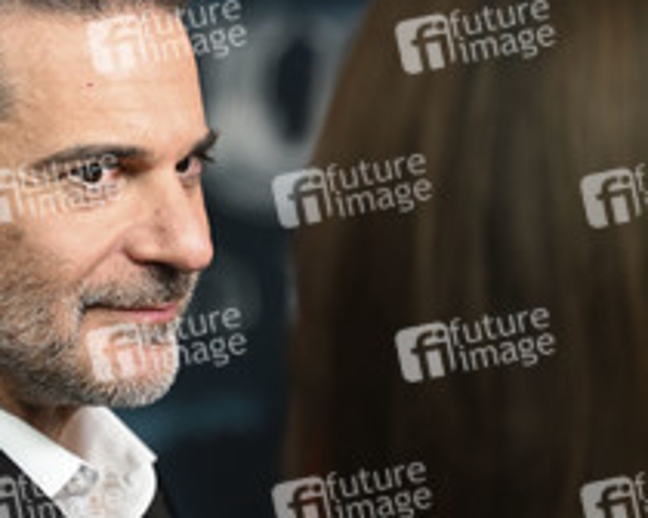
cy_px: 268
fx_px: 2896
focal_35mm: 151
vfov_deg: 10.2
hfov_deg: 12.7
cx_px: 85
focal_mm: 75
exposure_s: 1/125
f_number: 2.8
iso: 200
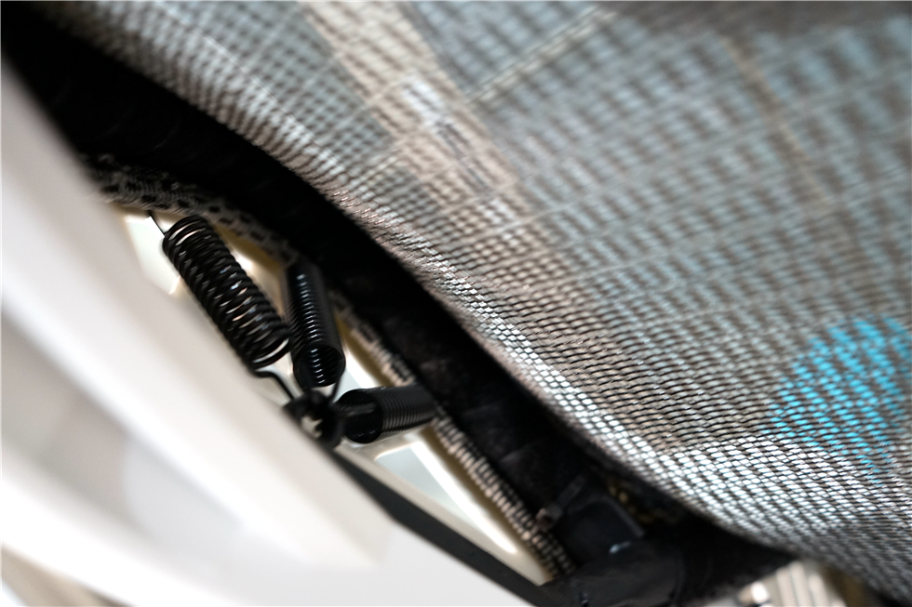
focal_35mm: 28
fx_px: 709
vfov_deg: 46.4
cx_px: 456
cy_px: 304
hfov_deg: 65.5
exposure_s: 1/6
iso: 1250
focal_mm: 28
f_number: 3.5
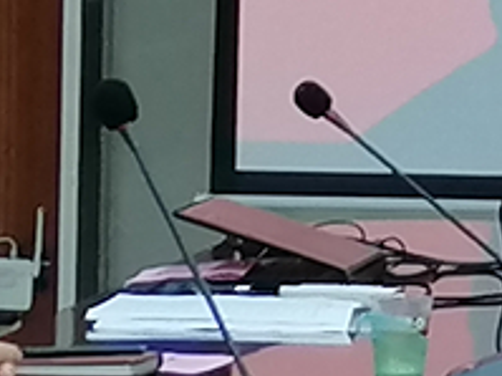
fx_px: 6363
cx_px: 991
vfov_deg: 3.4
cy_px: -177
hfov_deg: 4.5
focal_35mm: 439
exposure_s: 1/50
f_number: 2.2
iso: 160
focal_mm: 3.81
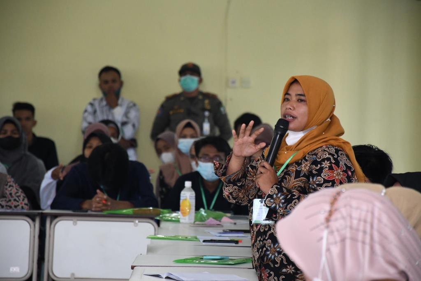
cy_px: 140
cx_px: 210
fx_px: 2456
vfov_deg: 6.5
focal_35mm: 210
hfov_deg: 9.8
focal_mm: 140
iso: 3200
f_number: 5.6
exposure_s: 1/250
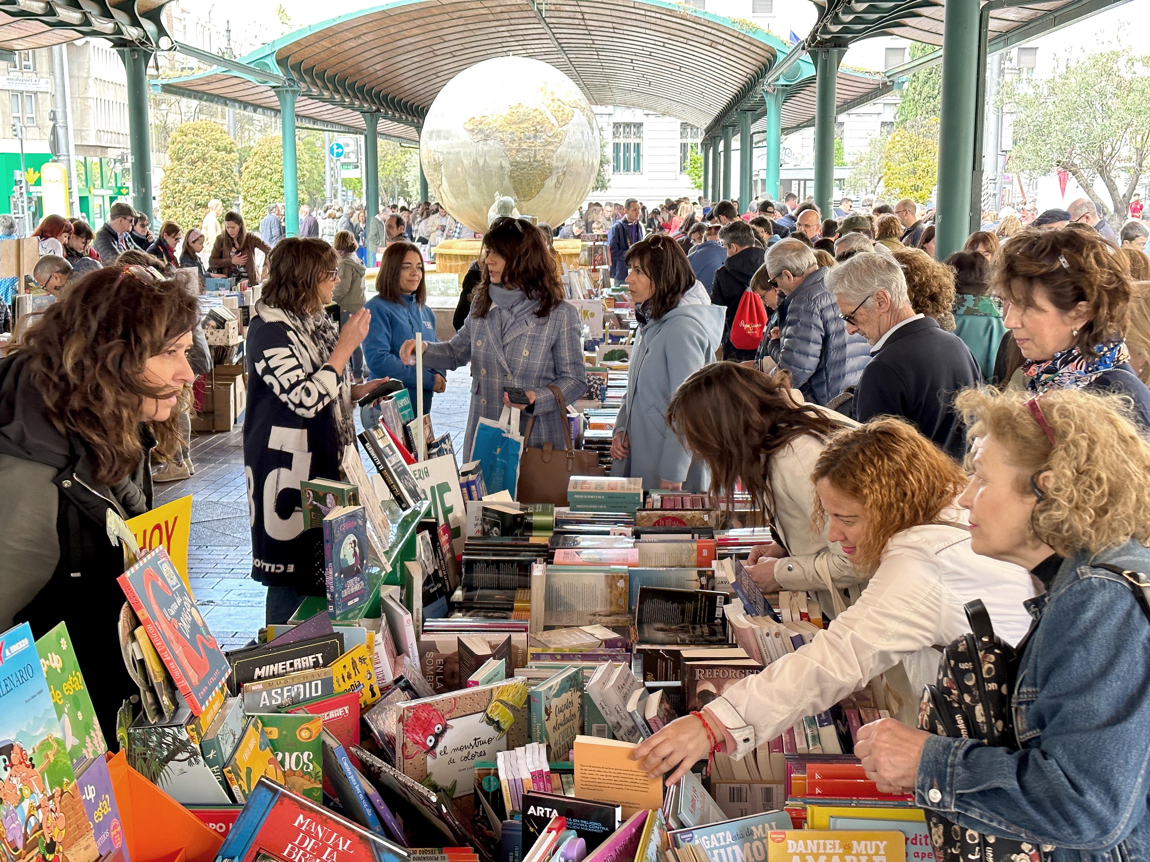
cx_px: 575
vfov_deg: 30.3
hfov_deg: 39.7
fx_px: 1595
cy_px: 431
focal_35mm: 48
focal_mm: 6.86
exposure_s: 1/75
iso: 80
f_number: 1.8
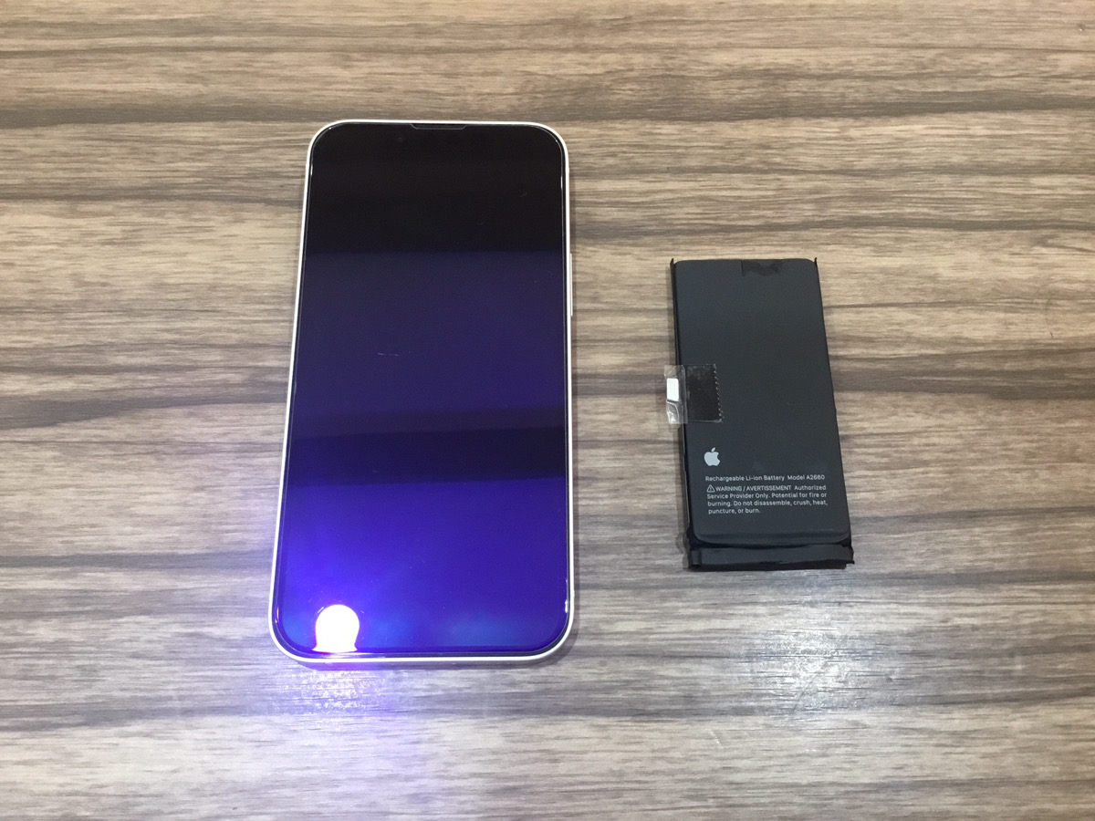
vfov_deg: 45.4
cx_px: 548
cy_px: 410
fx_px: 981
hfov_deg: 58.4
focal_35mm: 31
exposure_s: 1/30
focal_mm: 3.3
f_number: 2.4
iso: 160
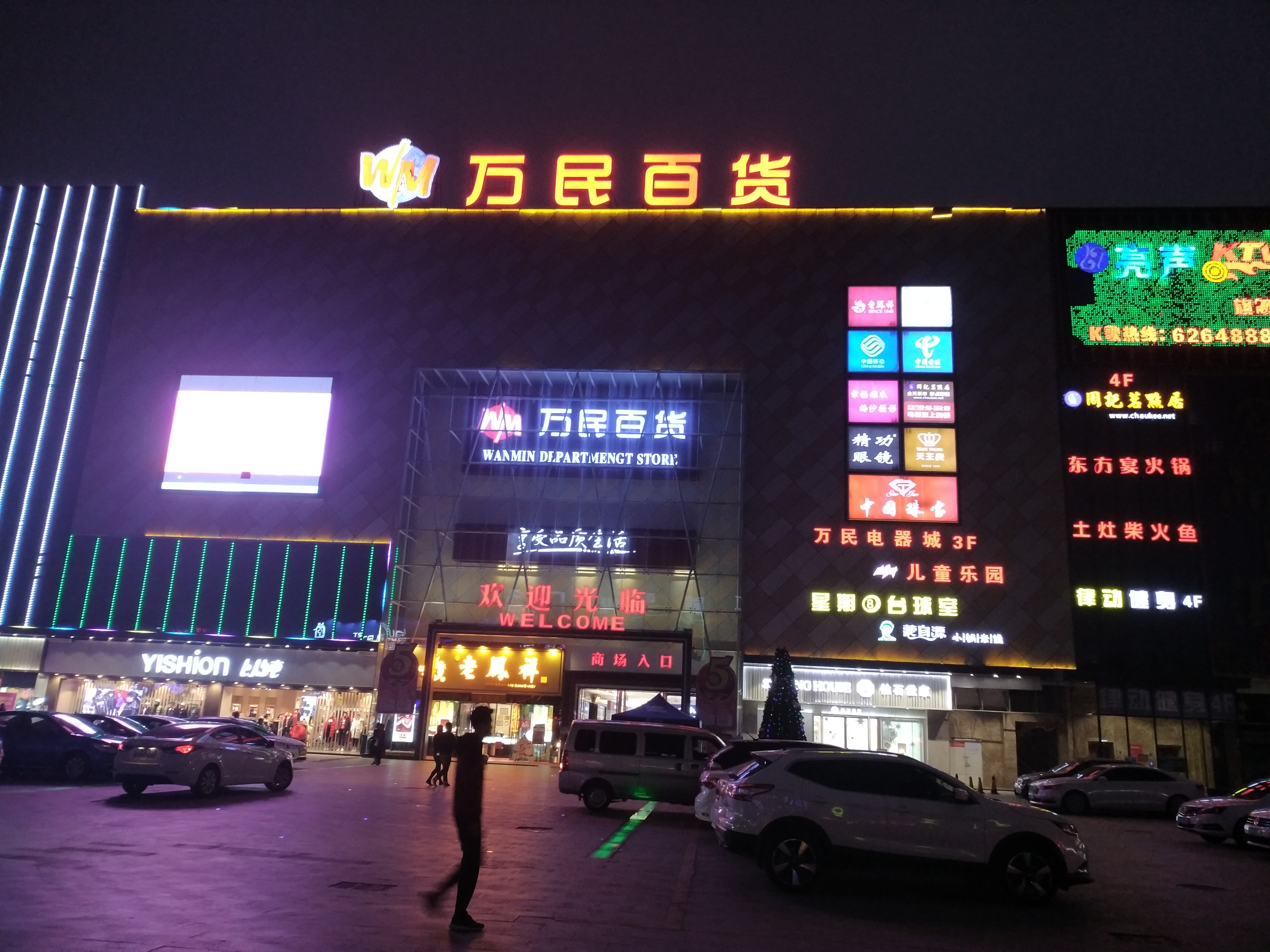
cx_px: 635
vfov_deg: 51.4
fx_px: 991
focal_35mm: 27
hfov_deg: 65.3
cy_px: 476
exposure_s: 1/25
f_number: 2.2
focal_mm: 4.73
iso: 500
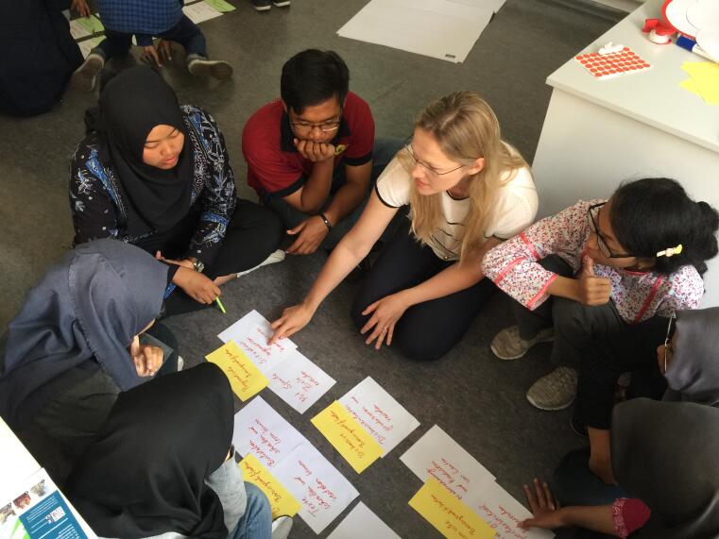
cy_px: 270
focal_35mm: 29
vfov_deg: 48.2
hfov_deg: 61.7
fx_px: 602
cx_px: 360
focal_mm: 4.15
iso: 64
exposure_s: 1/33
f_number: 2.2
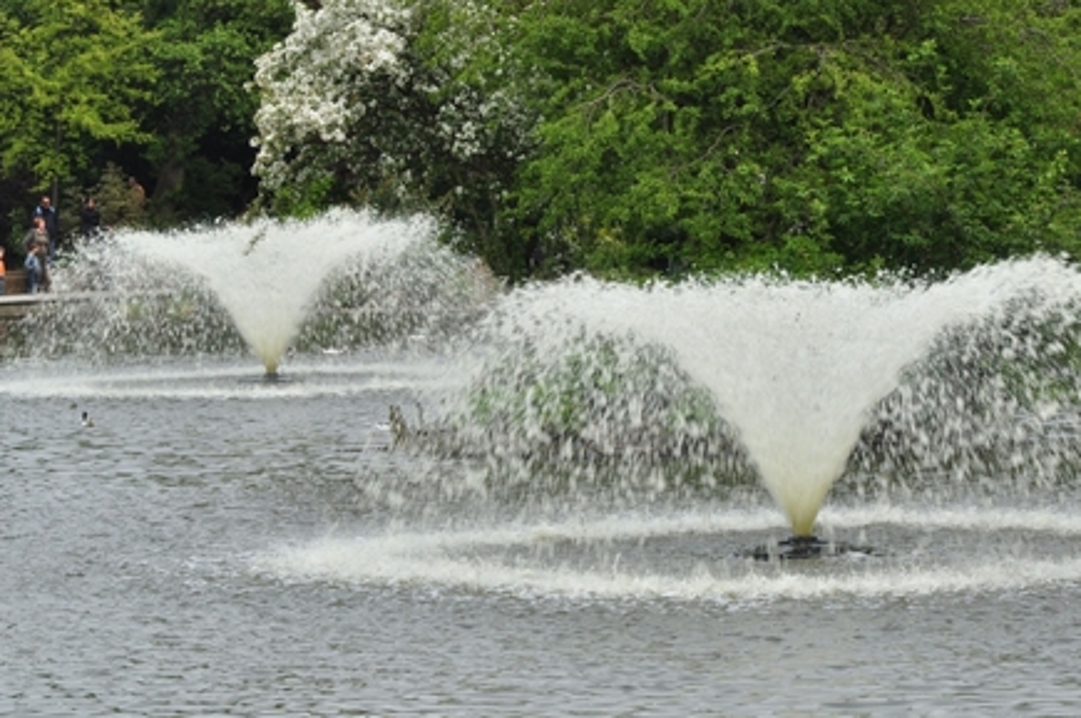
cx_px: 532
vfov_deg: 7.4
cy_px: 340
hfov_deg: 11.1
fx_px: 5579
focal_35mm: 186
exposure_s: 1/80
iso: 400
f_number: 25
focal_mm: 90
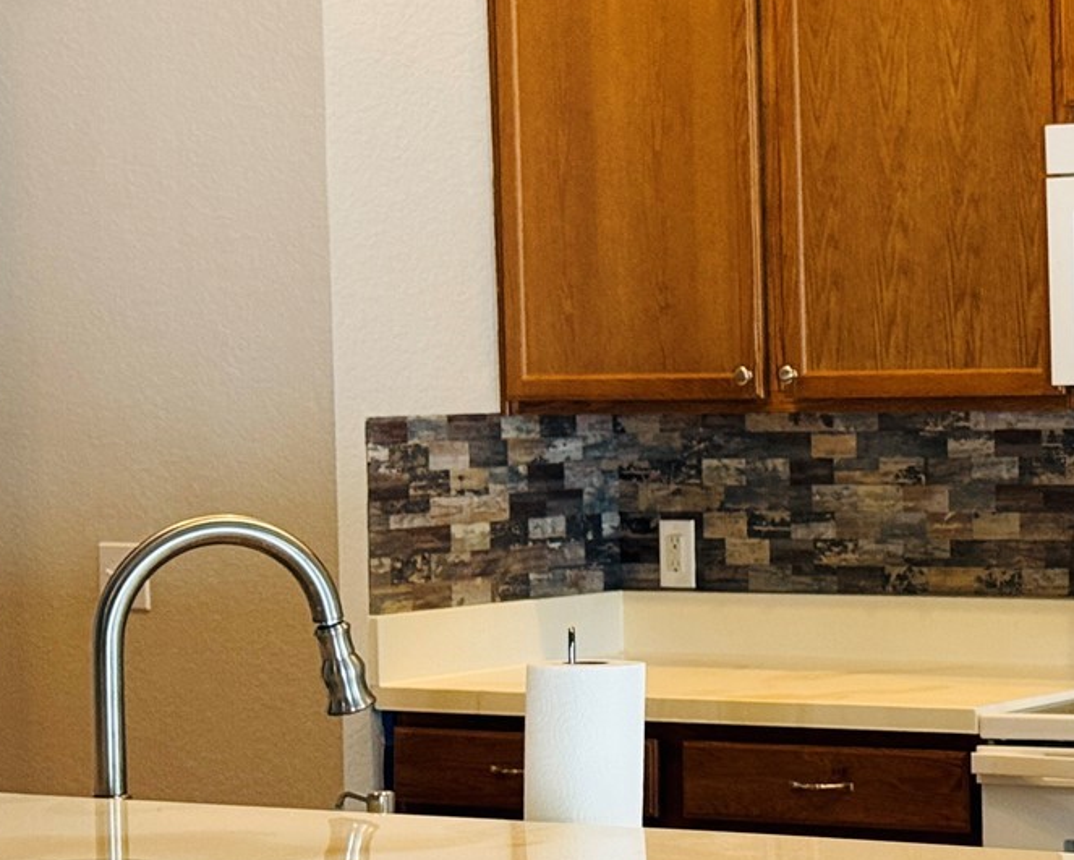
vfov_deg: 13.6
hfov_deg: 16.4
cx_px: 1246
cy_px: 376
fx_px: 3593
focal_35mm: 113
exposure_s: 1/60
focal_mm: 6.76
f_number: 1.78
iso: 200
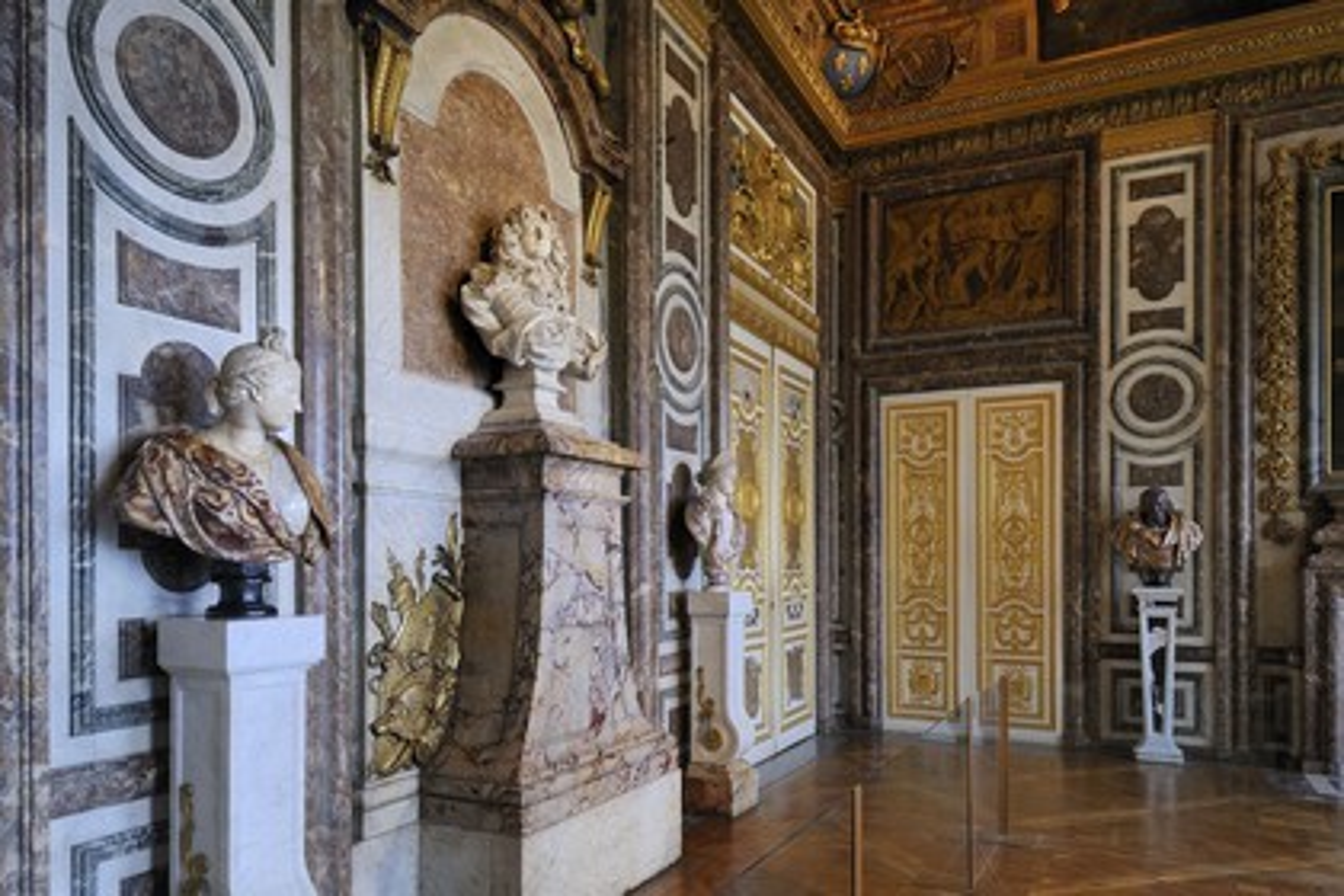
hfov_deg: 73.7
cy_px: 448
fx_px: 896
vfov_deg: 53.1
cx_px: 672
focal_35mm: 24
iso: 200
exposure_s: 5
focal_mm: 24
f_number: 16
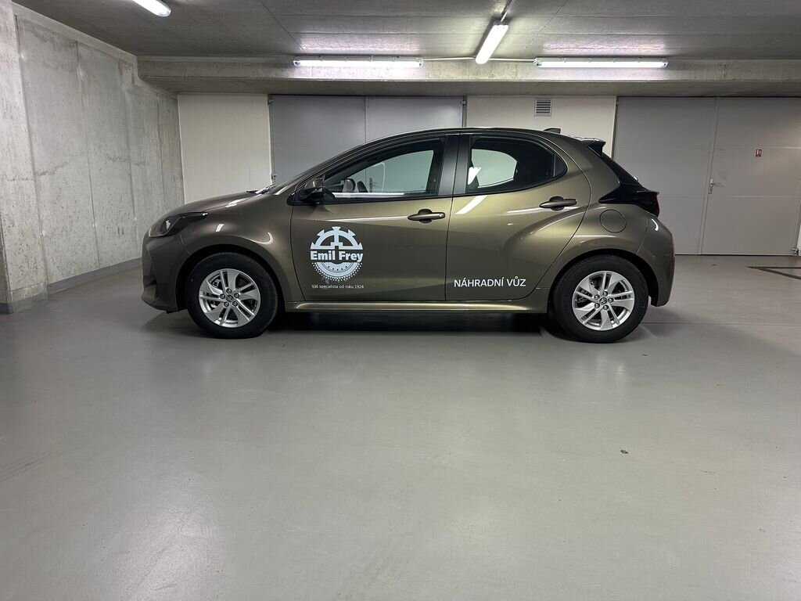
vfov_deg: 56.8
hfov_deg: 71.6
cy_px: 300
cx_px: 400
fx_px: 555
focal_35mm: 24
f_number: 1.78
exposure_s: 1/50
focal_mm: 6.86
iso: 200
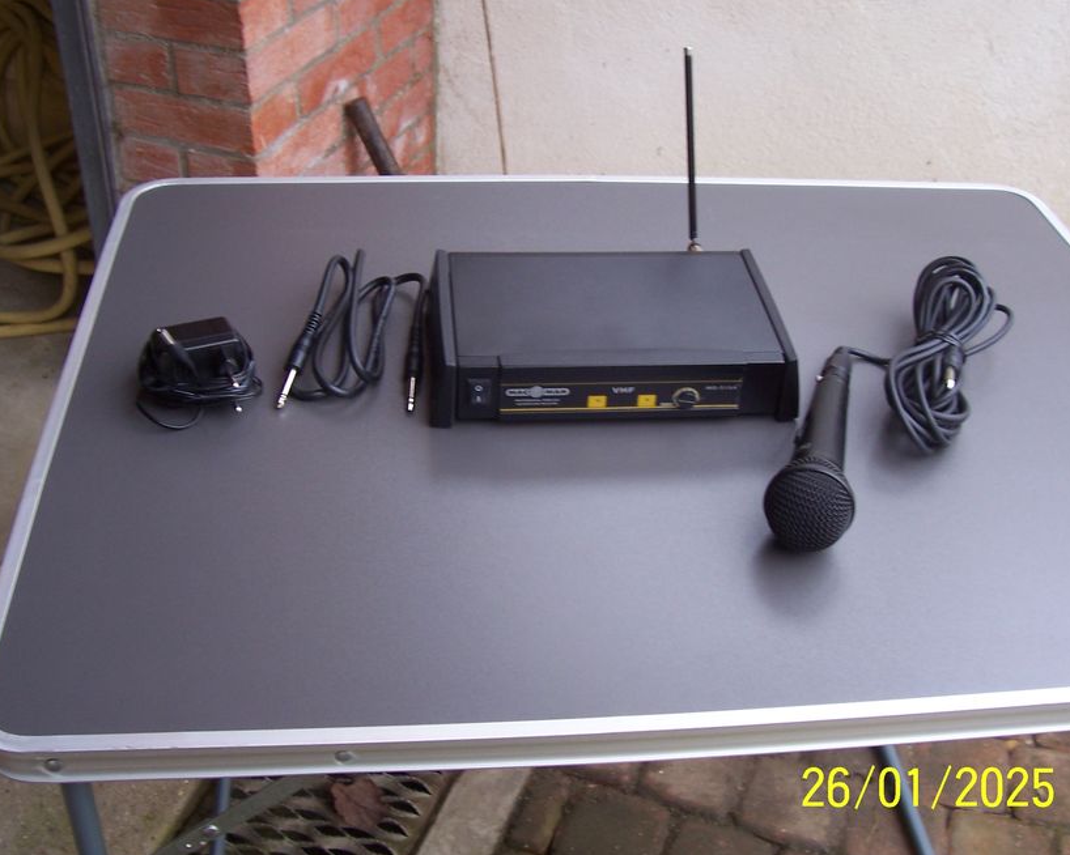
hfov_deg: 46.9
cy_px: 425
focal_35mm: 39
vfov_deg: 38.2
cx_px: 539
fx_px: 1235
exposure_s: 1/60
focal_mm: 5.6
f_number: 2.7
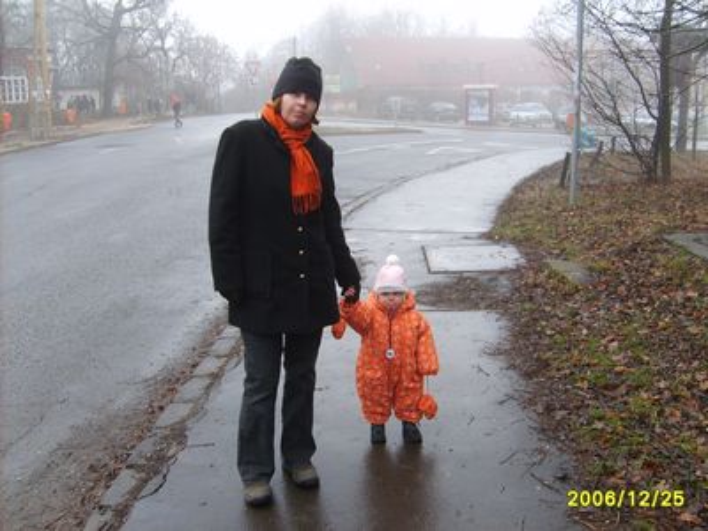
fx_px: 716
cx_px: 354
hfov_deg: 52.6
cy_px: 266
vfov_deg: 40.7
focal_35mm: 35
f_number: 2.8
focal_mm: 5.8
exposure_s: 1/60
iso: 50
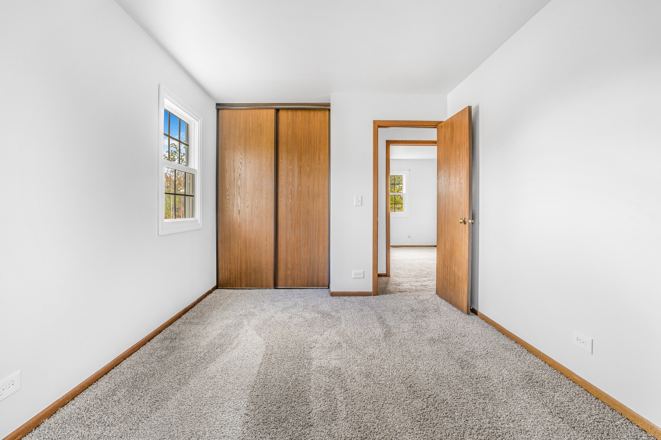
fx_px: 294
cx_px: 330
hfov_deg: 96.7
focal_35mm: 16
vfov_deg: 73.7
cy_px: 220
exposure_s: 1/80
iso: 320
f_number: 9
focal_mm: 16
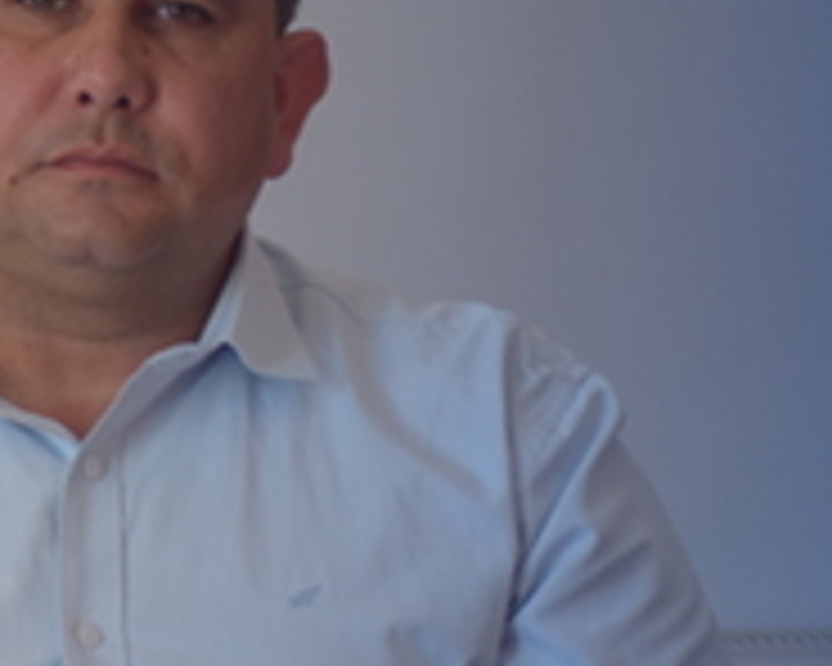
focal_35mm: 360
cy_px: 220
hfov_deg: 5.4
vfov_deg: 4.3
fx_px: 8865
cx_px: 124
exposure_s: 1/250
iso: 640
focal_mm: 120
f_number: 4.2
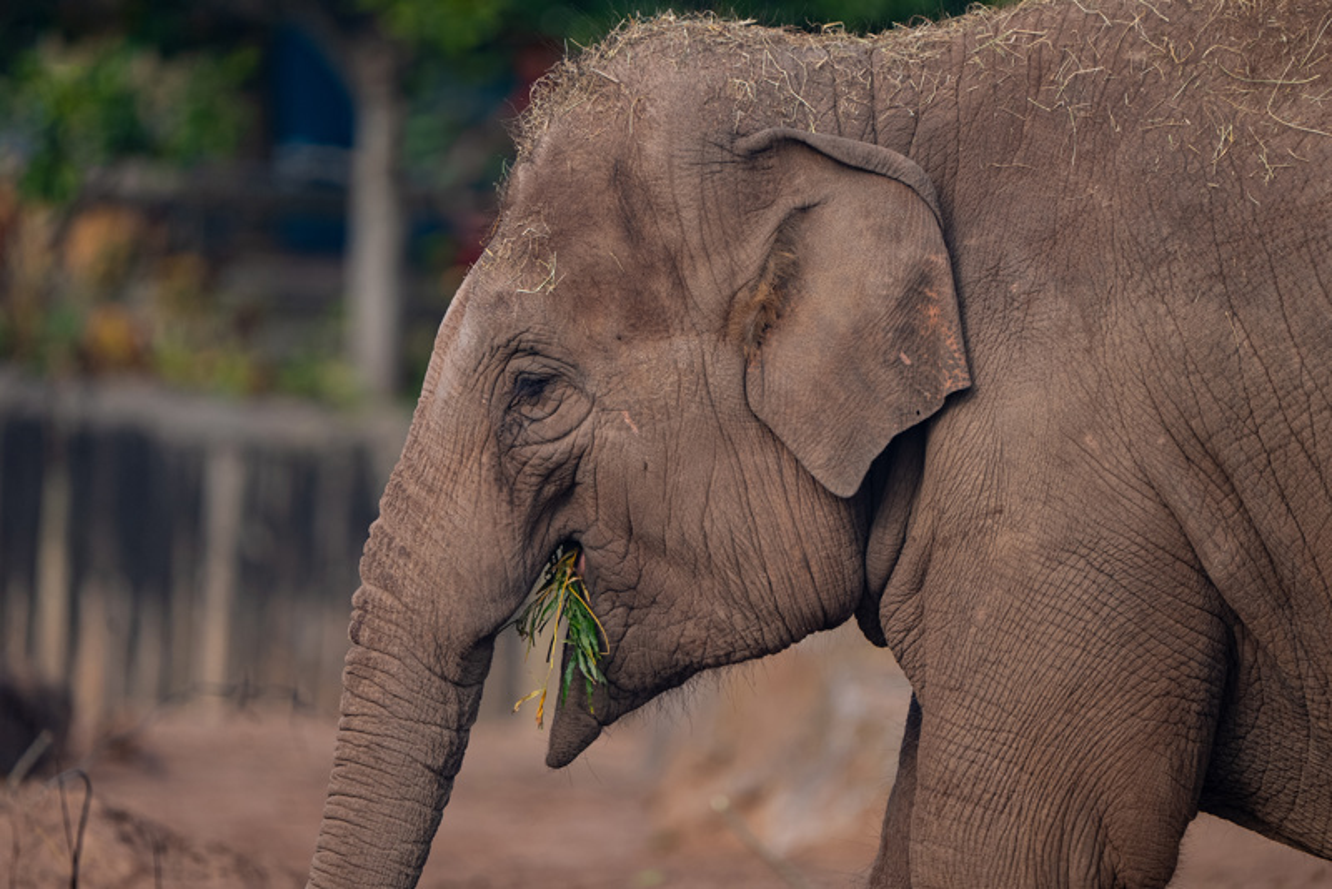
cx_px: 666
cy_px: 444
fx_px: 22207
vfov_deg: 2.3
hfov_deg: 3.4
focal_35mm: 600
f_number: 6.3
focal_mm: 600
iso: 250
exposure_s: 1/640
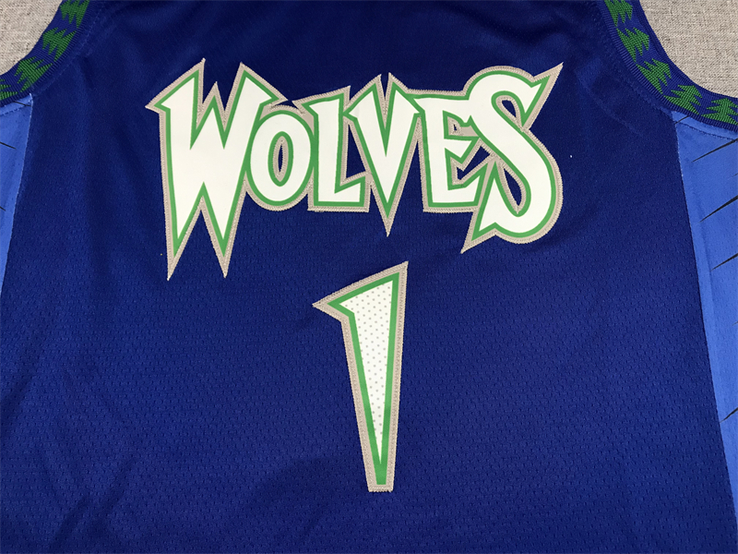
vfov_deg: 49.7
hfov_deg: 63.4
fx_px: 597
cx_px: 369
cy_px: 277
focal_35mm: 28
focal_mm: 3.99
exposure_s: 1/33
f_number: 1.8
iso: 25
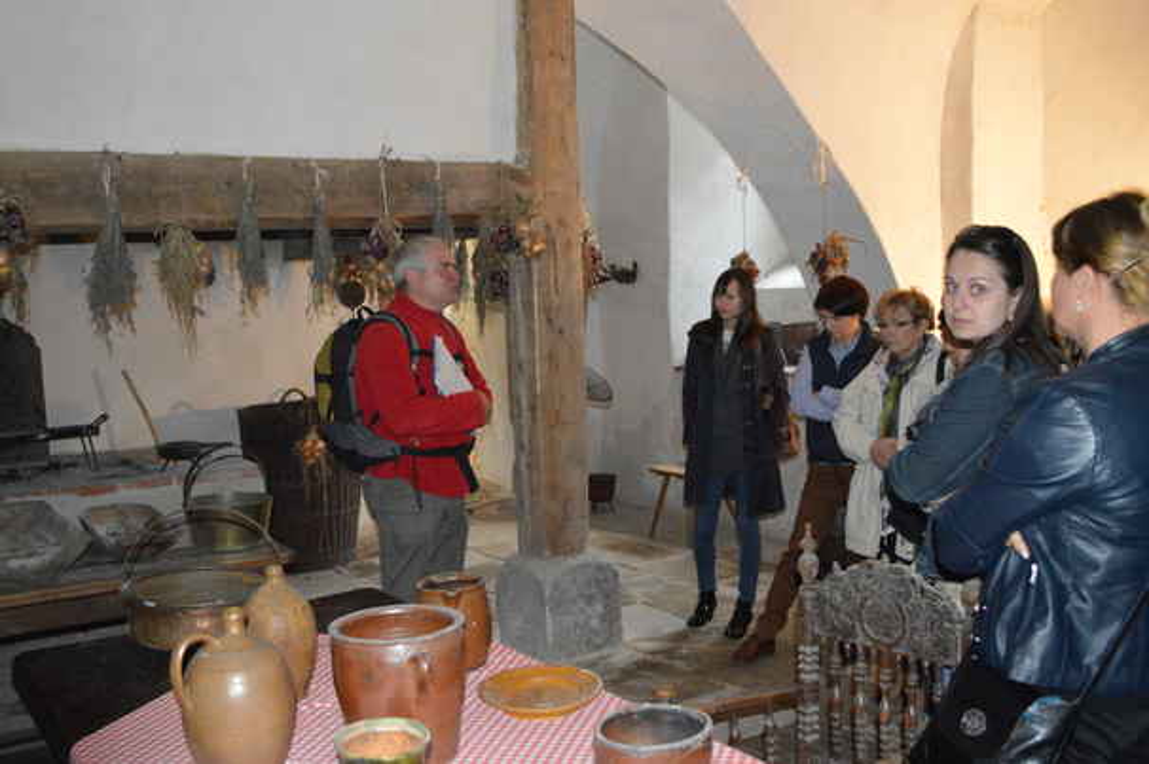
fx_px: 1148
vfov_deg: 36.8
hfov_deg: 53.2
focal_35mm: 36
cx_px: 574
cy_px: 382
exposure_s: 1/60
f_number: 4
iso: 3200
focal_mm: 24
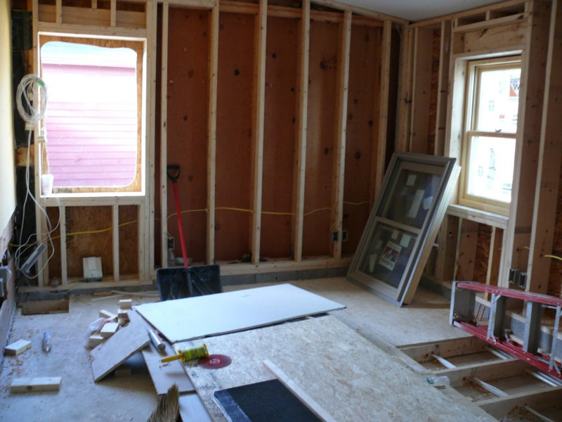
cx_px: 281
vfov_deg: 40.7
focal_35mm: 35
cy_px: 211
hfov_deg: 52.6
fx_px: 568
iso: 200
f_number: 2.8
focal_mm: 7.4
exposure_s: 1/30
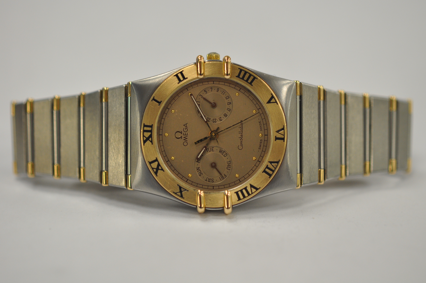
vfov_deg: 15.2
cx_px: 213
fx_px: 1064
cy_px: 142
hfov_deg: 22.6
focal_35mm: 90
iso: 560
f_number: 4
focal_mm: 60
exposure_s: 1/250
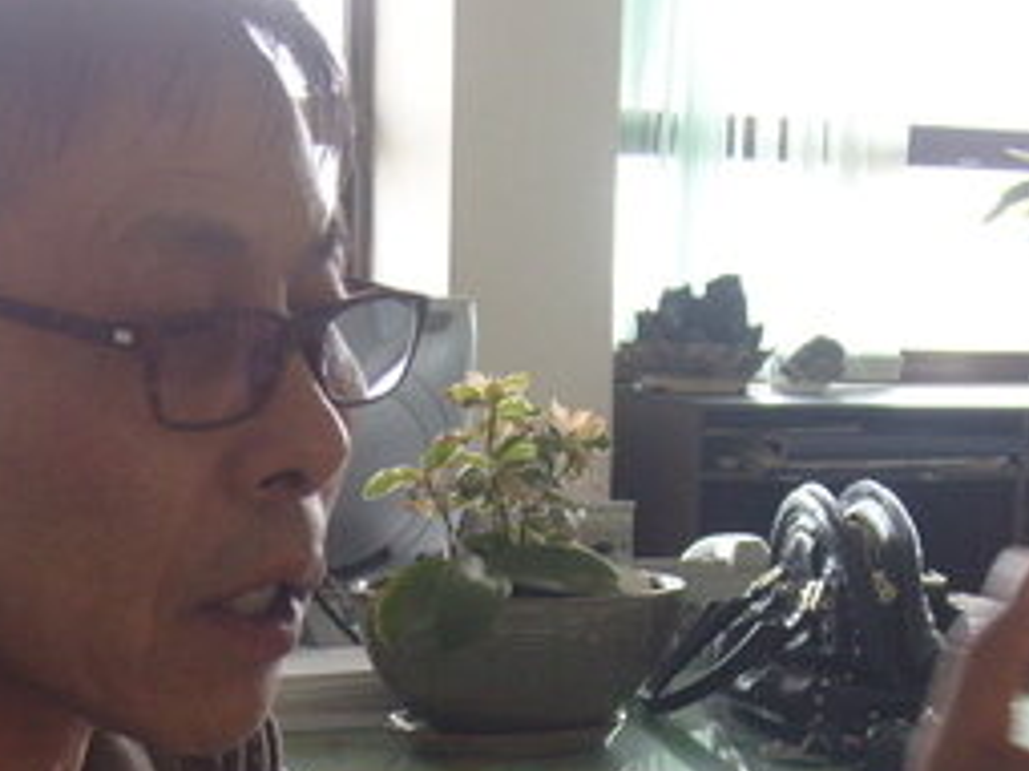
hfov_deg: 25.3
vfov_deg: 18.5
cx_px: 383
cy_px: 799
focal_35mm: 77
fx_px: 2288
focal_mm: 5.8
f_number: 2.8
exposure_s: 1/45
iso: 100
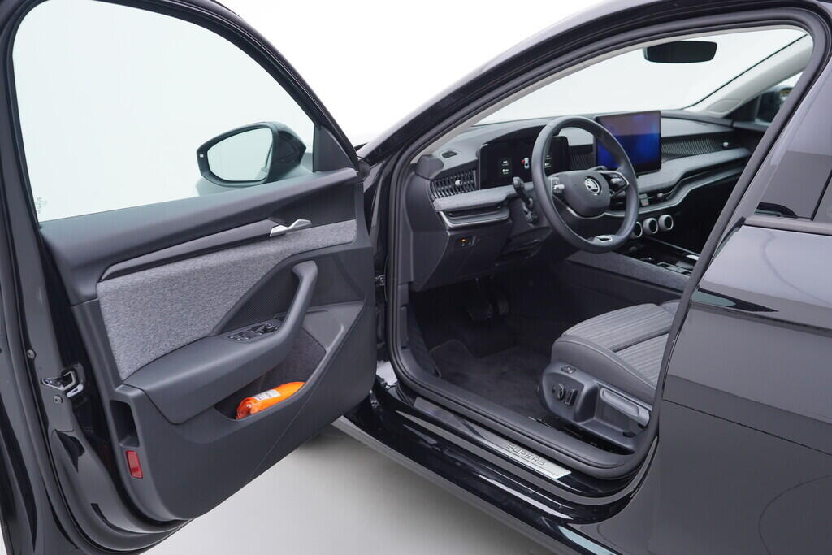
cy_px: 278
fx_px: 832
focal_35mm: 36
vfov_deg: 36.9
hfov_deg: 53.1
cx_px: 416
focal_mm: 24
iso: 125
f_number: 3.2
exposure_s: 1/50
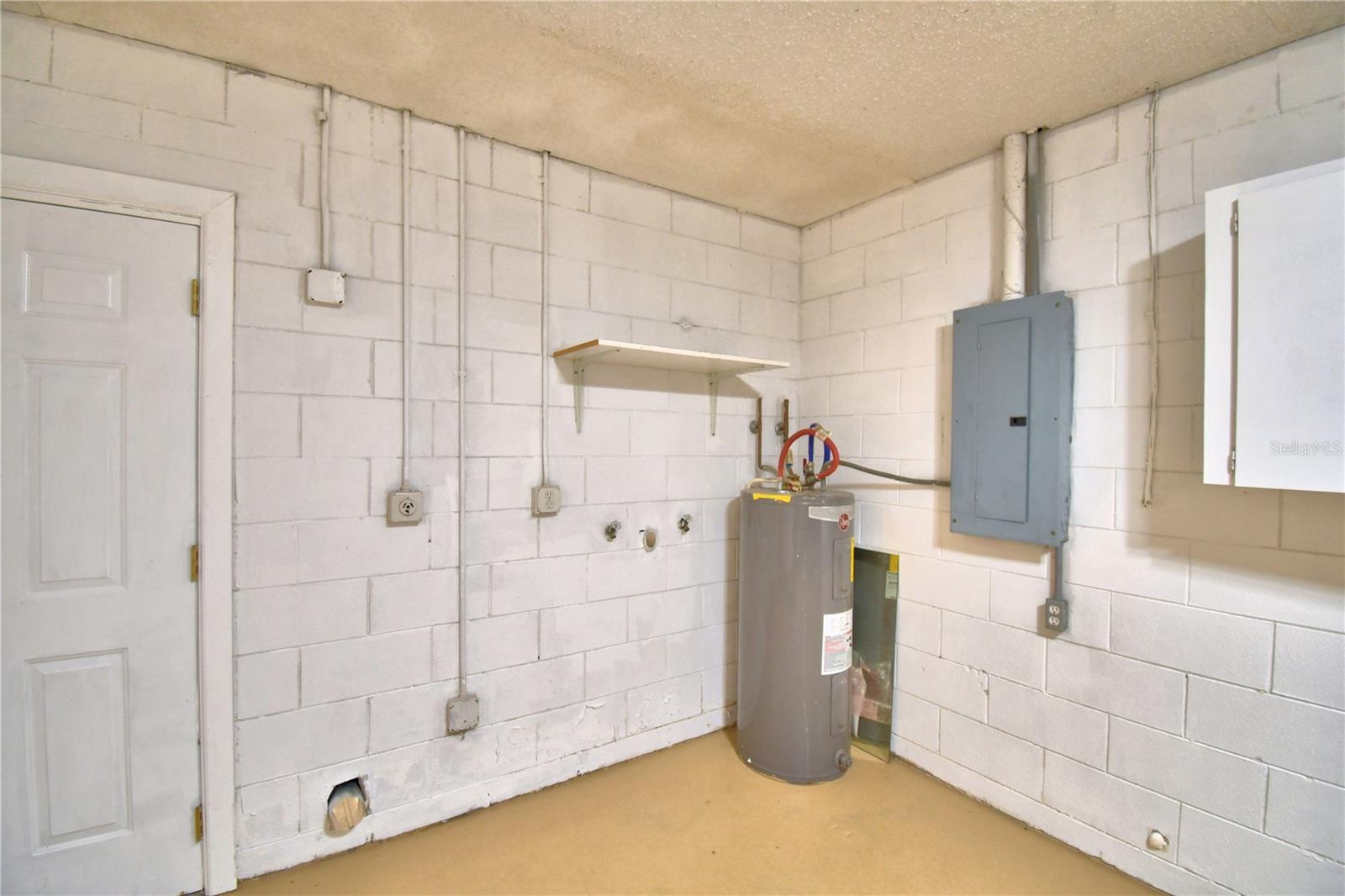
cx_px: 672
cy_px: 448
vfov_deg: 77.3
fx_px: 560
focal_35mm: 15
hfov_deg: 100.4
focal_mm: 10
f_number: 4.5
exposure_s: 1/30
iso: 400
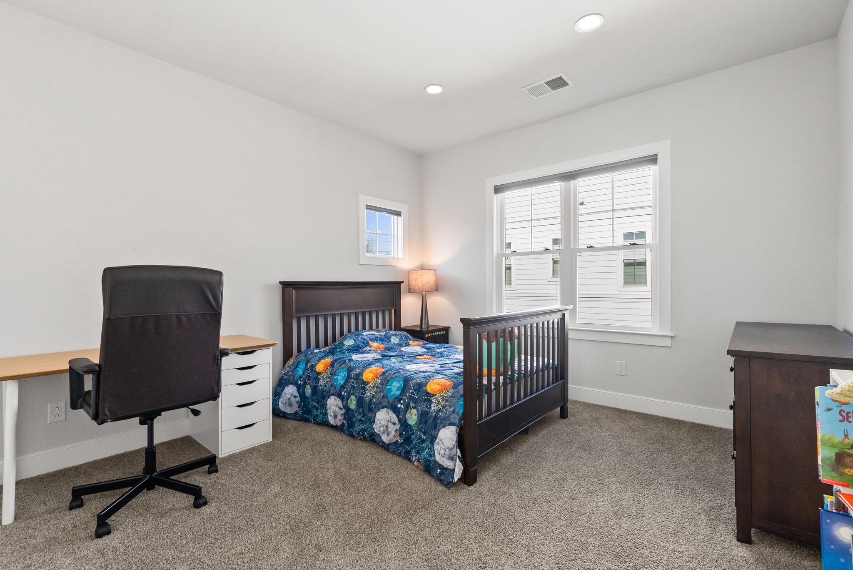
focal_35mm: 16
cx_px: 426
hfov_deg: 96.7
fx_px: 379
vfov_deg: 73.8
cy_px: 285
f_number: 9
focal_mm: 16
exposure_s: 1/25
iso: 800
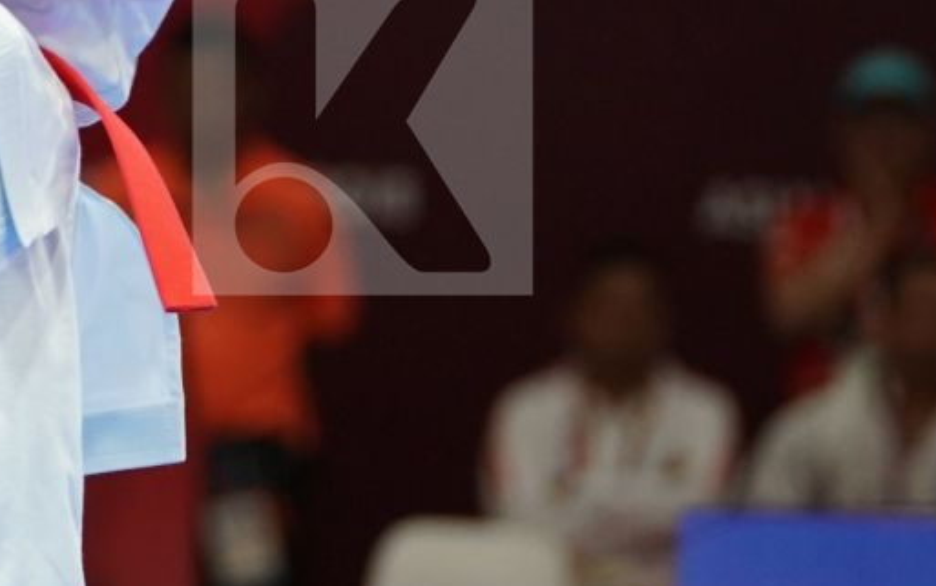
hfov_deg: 2.6
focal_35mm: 822
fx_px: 20975
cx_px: -255
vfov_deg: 1.6
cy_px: 130
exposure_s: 1/500
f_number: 4
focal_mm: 230
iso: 2000
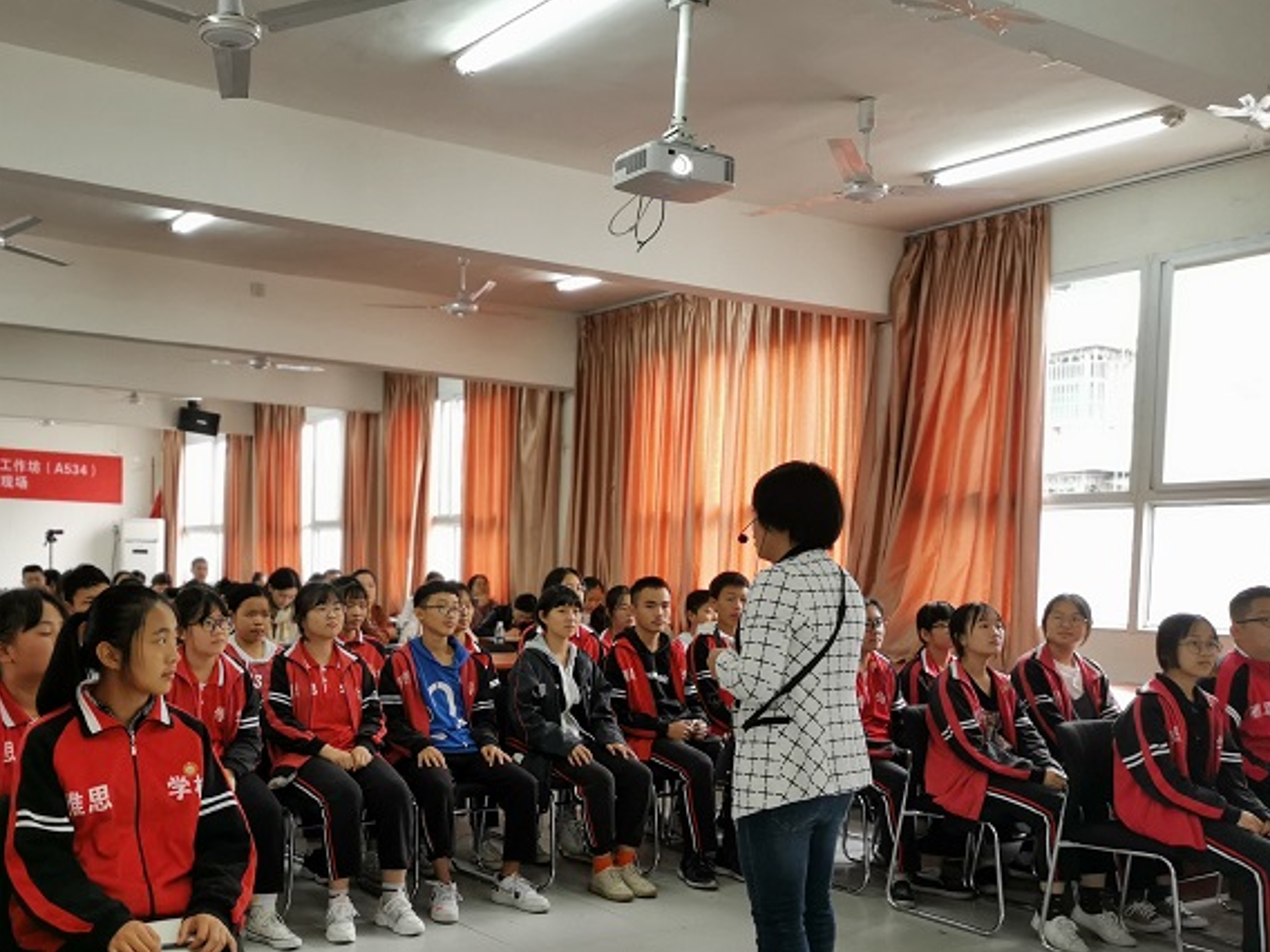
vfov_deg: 37.3
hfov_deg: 48.4
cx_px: 456
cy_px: 637
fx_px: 1394
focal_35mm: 38
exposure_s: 1/100
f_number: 1.8
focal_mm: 5.58
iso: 200
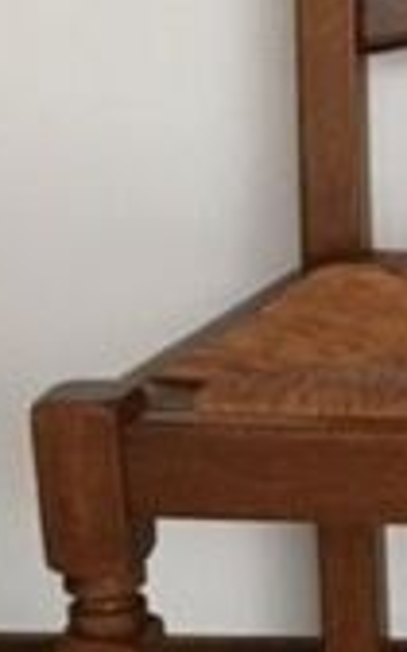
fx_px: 2076
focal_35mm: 117
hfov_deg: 10.1
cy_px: 373
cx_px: 907
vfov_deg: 17.8
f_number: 2.2
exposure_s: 1/33
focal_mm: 4.15
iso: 160
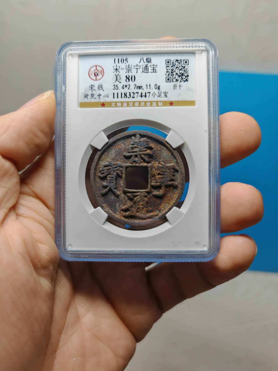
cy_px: 186
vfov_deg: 65.3
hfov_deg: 51.4
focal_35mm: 27
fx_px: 289
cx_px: 139
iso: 400
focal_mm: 7.62
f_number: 1.6
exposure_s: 1/1000
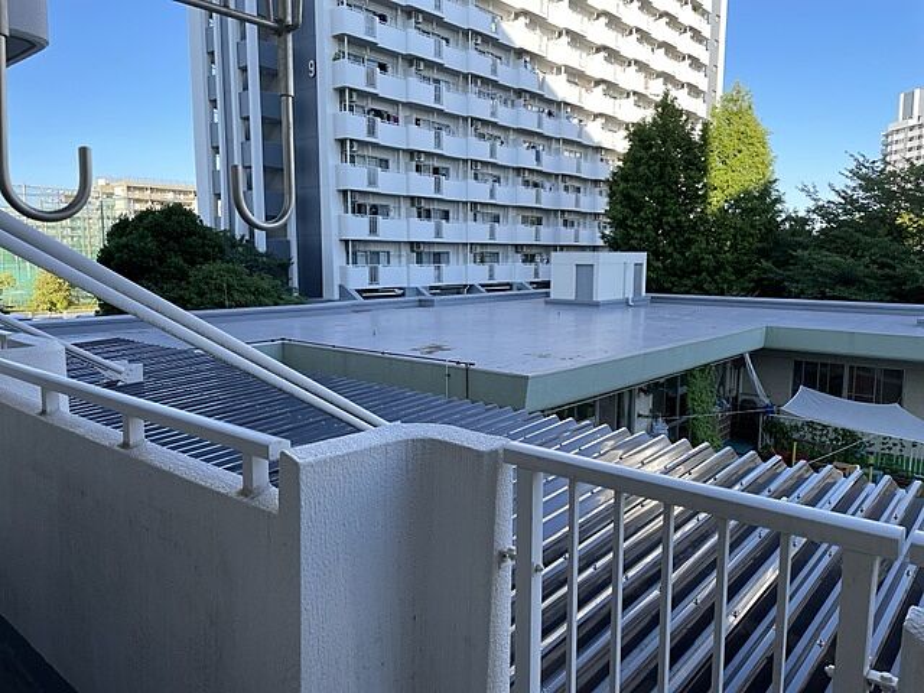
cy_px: 346
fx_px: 694
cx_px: 462
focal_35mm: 26
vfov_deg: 53.1
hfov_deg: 67.3
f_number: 1.6
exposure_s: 1/540
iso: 32
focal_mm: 4.2
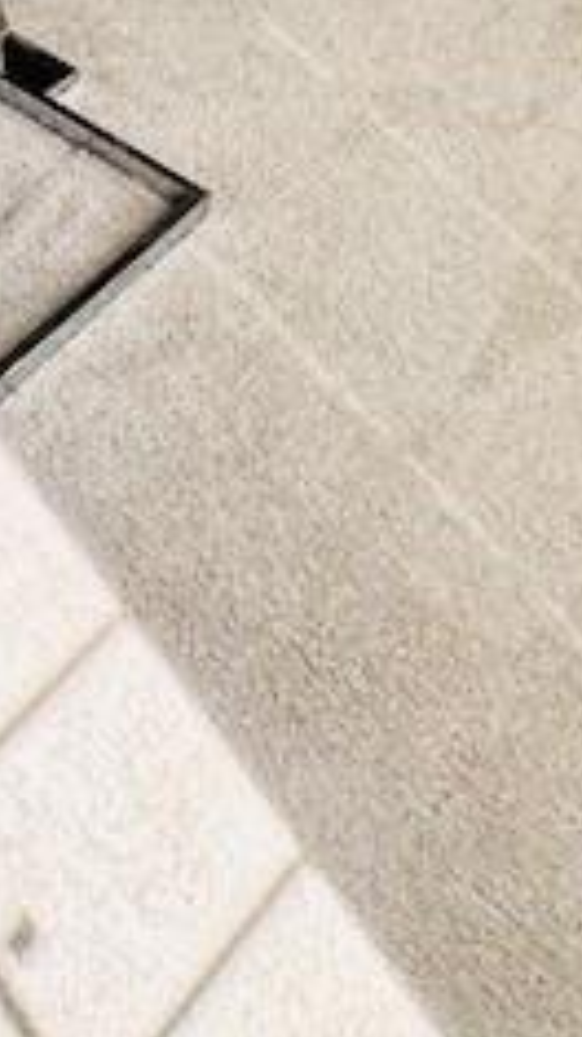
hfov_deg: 13.0
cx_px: -507
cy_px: -719
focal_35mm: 83
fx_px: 2280
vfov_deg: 20.1
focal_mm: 2.22
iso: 40
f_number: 2.2
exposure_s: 1/175
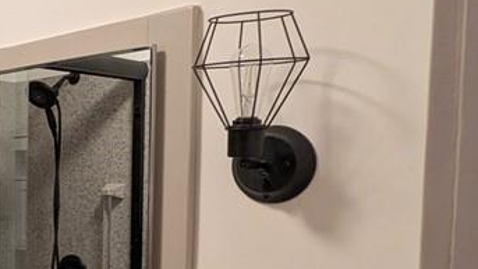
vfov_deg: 22.6
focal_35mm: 52
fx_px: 659
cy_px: 230
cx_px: -121
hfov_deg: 31.9
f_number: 2.2
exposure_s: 1/30
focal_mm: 2.35
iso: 452
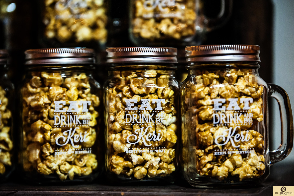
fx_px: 1632
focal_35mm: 200
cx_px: 147
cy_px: 98
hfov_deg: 10.3
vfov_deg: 6.9
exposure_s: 1/80
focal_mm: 200
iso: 1600
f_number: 3.2
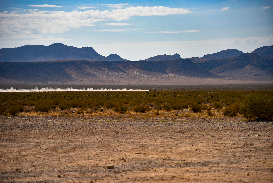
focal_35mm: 120
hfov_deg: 17.1
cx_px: 136
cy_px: 92
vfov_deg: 11.4
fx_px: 910
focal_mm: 120
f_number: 4
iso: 160
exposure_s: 1/2500
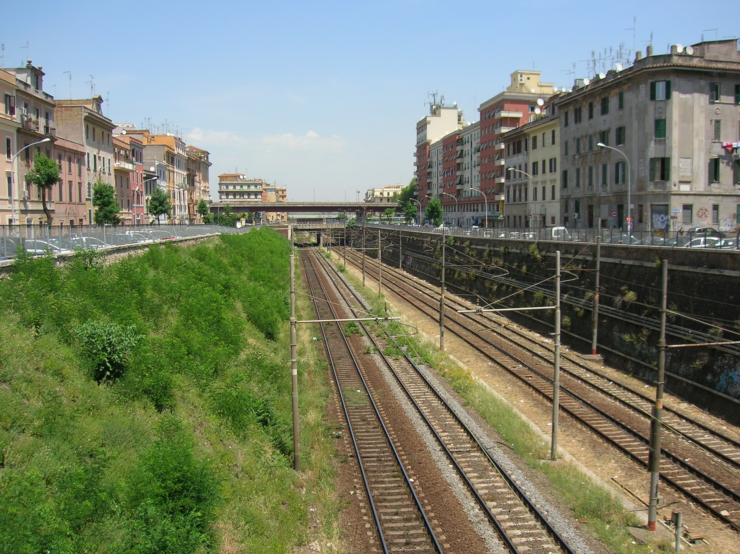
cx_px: 370
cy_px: 277
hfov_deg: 54.0
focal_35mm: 34
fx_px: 726
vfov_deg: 41.7
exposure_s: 1/328
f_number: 4.9
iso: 50
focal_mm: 5.7
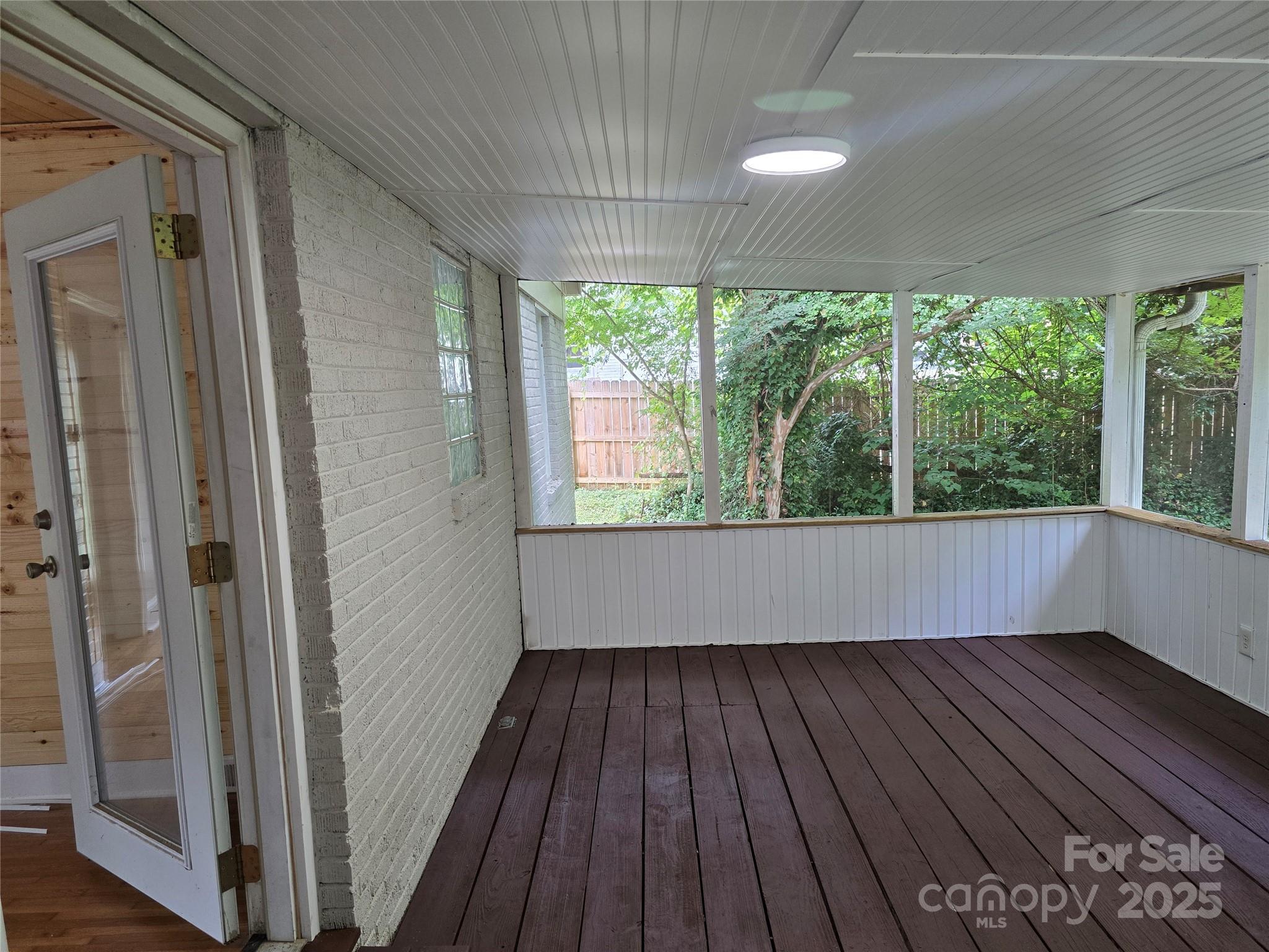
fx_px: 843
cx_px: 634
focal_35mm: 23
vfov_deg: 58.9
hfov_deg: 73.9
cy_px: 476
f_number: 1.7
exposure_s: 1/120
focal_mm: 6.3
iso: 320
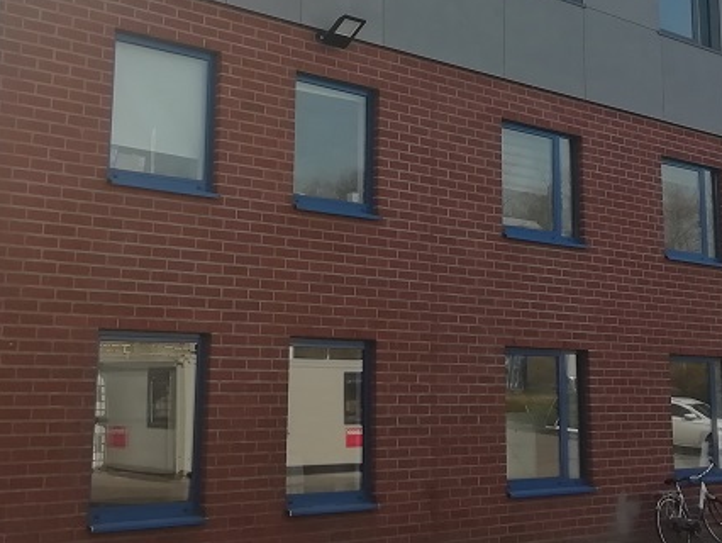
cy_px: 124
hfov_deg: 31.6
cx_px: 397
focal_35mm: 61
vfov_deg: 23.8
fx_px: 1273
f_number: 2.2
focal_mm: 3.46
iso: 50
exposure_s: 1/891
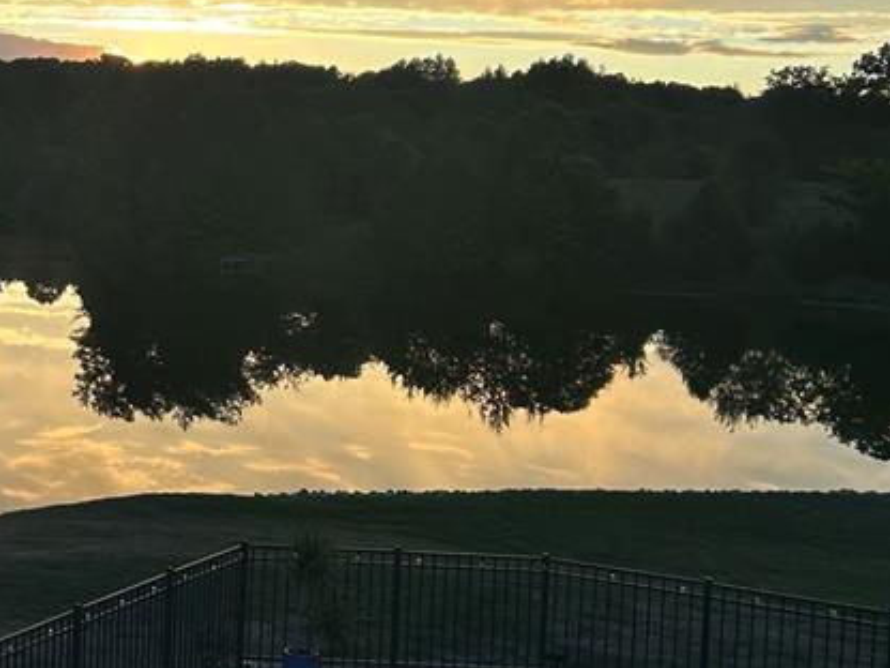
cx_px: -122
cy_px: 176
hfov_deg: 27.4
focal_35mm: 64
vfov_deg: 22.7
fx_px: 1645
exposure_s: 1/464
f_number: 1.5
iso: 50
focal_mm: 5.7
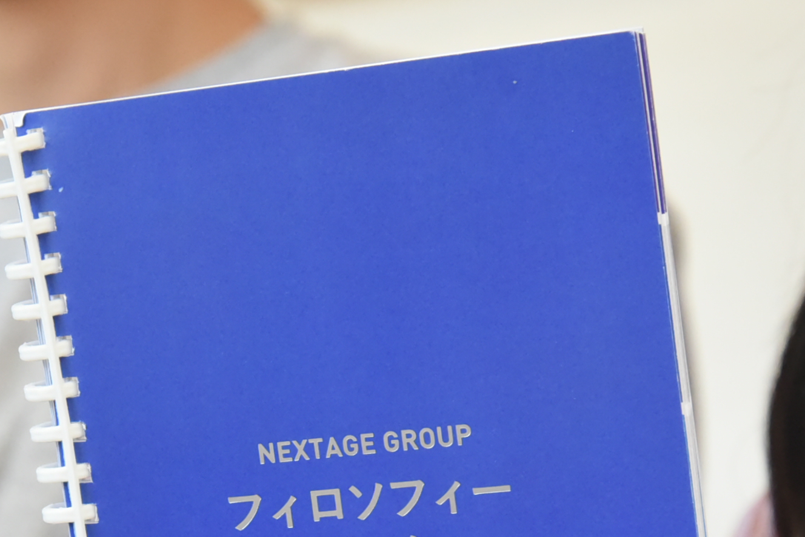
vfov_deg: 8.1
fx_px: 3801
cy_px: 458
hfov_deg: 12.0
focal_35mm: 170
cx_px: 71
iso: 6400
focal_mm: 75
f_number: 6.3
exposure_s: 1/640
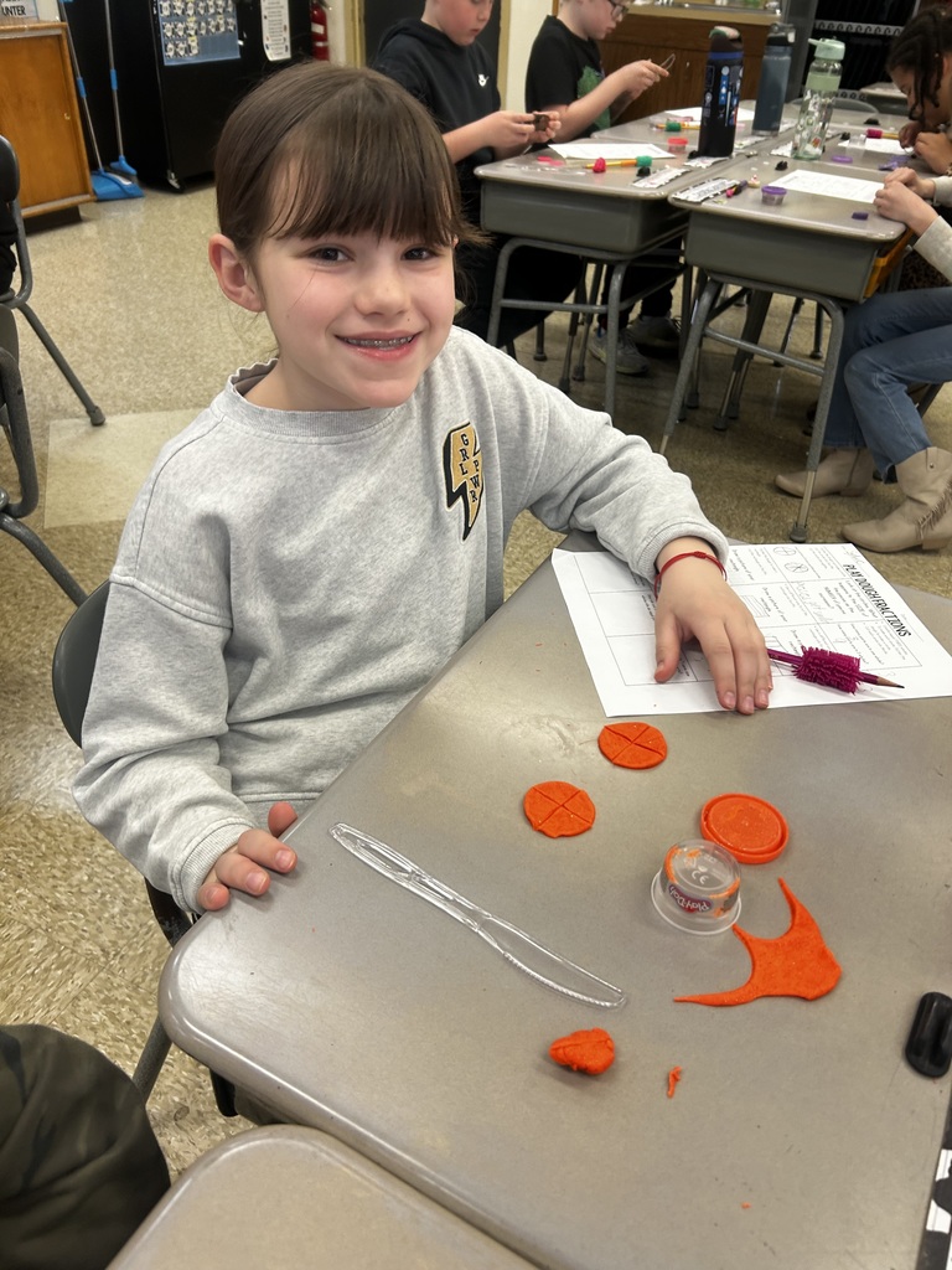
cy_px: 635
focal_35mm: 26
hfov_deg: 53.1
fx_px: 953
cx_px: 476
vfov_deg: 67.3
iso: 100
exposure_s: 1/120
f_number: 1.5
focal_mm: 5.7
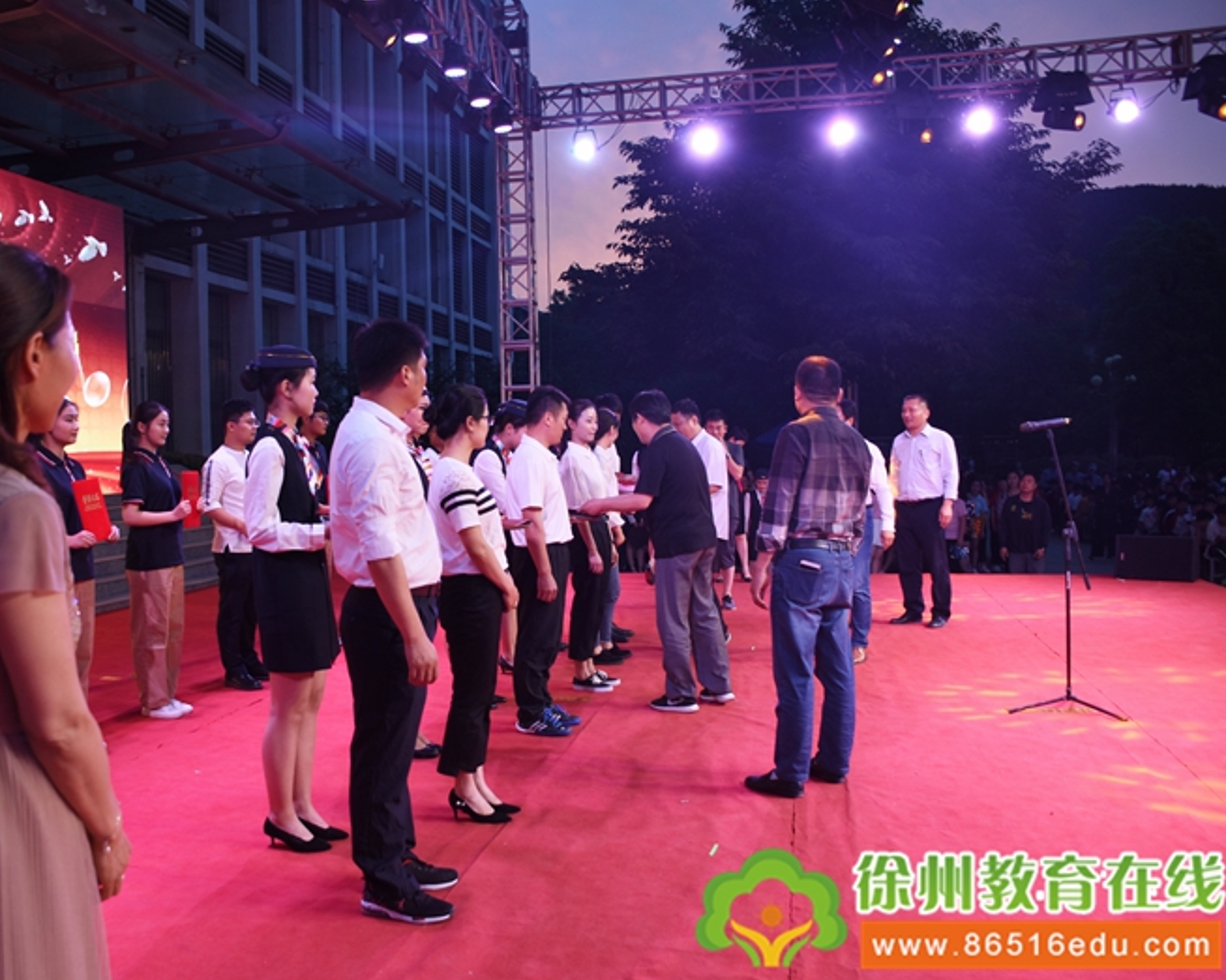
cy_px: 492
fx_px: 1125
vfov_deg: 47.1
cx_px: 480
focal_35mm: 31
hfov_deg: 56.7
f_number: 3.5
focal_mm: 18
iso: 250
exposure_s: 1/50
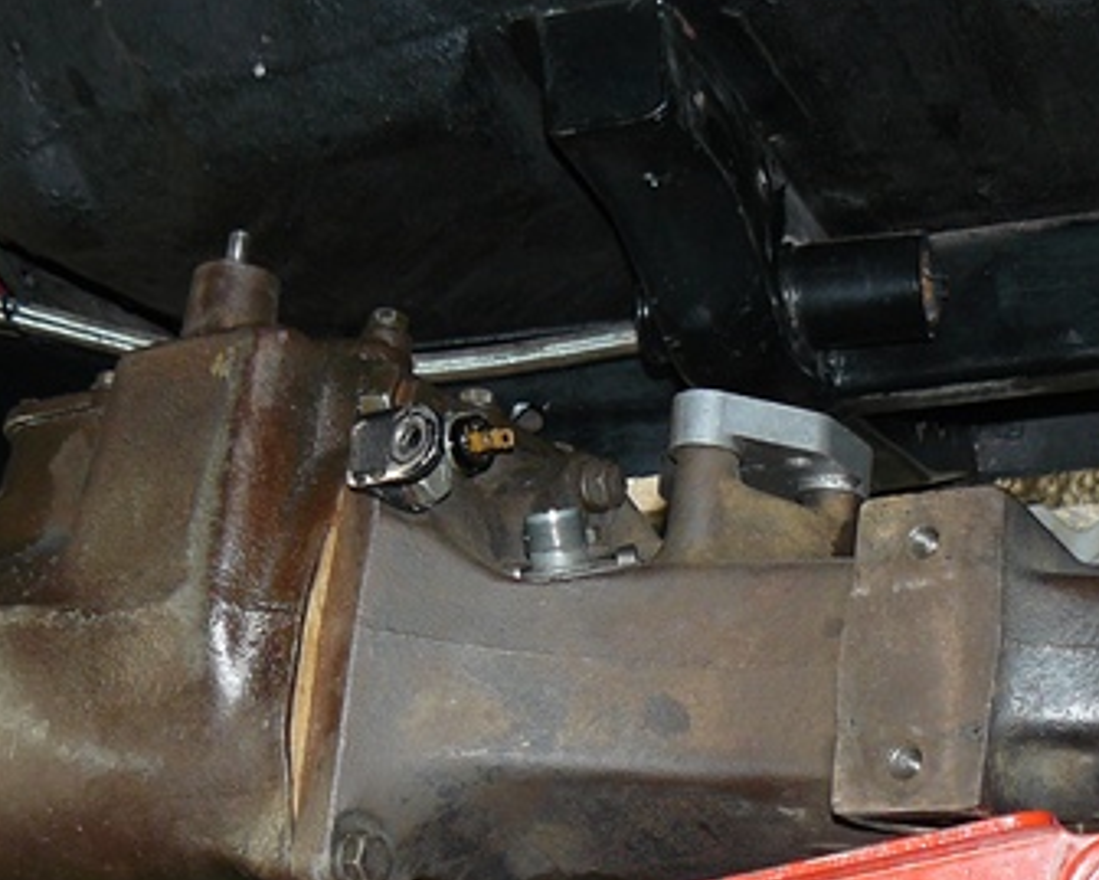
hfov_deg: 24.7
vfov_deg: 19.6
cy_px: 761
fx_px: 2505
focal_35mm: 77
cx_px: 397
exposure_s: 1/30
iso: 100
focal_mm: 6
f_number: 2.8
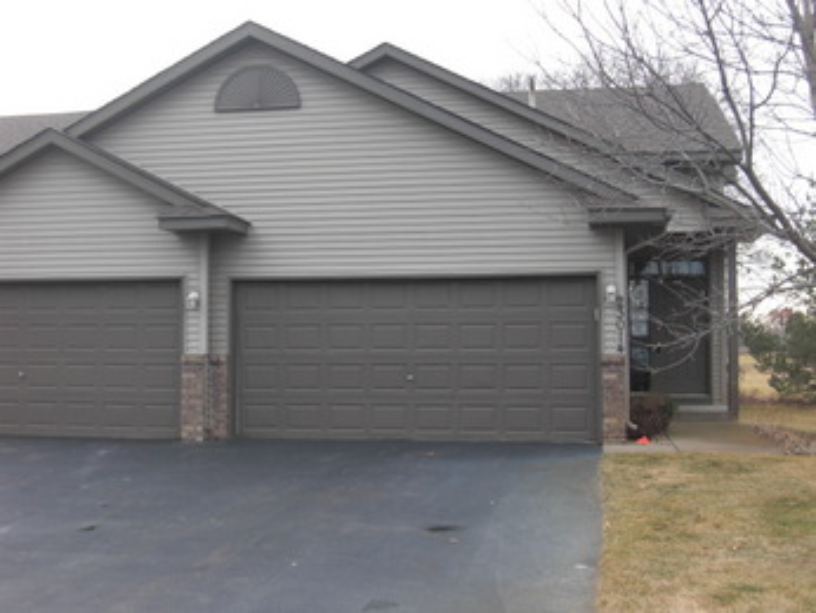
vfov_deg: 31.6
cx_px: 408
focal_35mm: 46
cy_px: 306
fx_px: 1085
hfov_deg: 41.2
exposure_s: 1/100
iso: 50
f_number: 3.3
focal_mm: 8.2
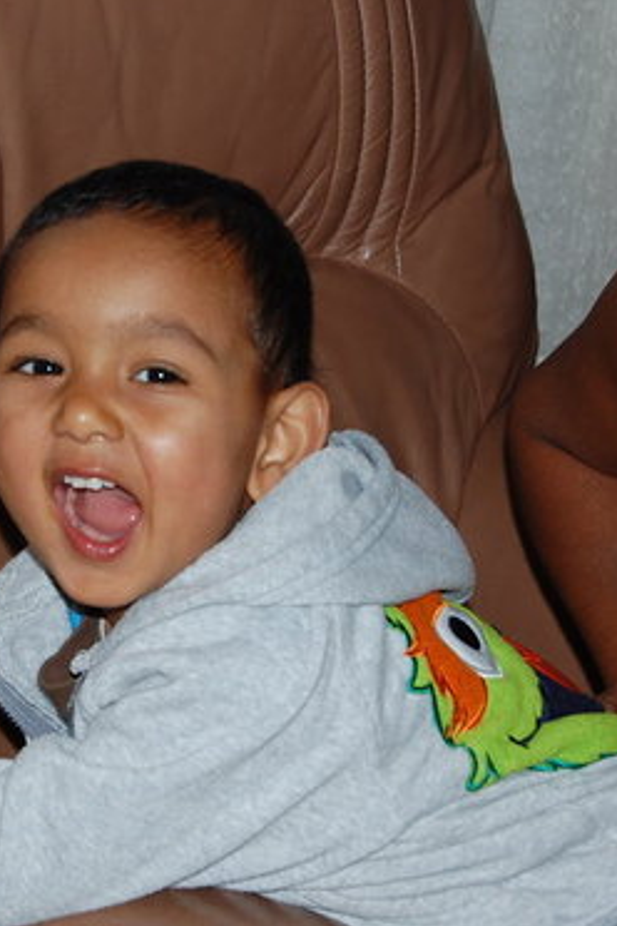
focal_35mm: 142
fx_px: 3647
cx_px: 85
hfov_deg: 9.6
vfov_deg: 14.5
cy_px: 480
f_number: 5.6
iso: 200
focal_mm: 55
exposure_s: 1/125
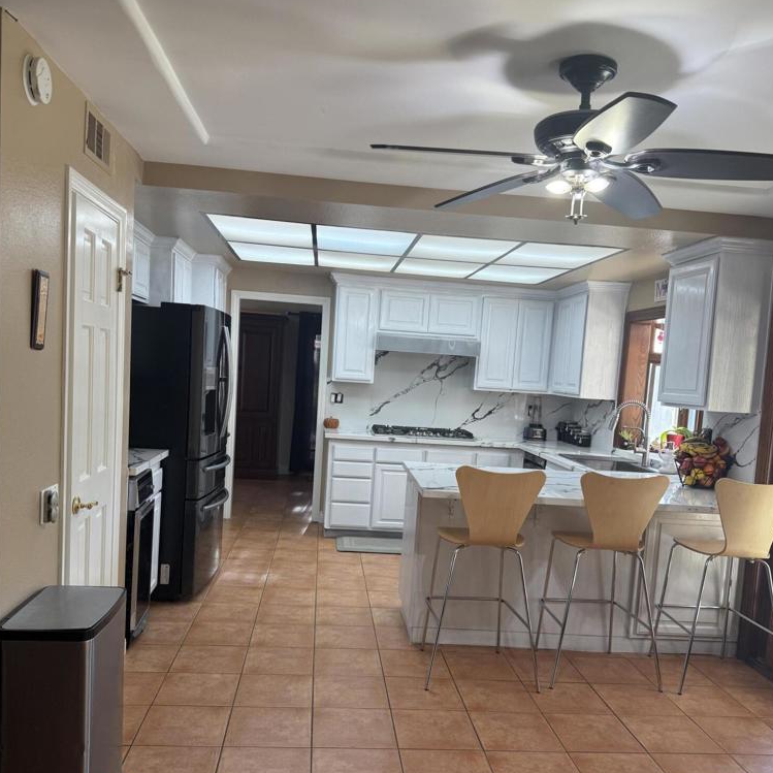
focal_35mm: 29
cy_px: 436
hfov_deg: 55.6
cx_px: 390
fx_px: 733
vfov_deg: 55.5
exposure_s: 1/142
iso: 125
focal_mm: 6.76
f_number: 1.78
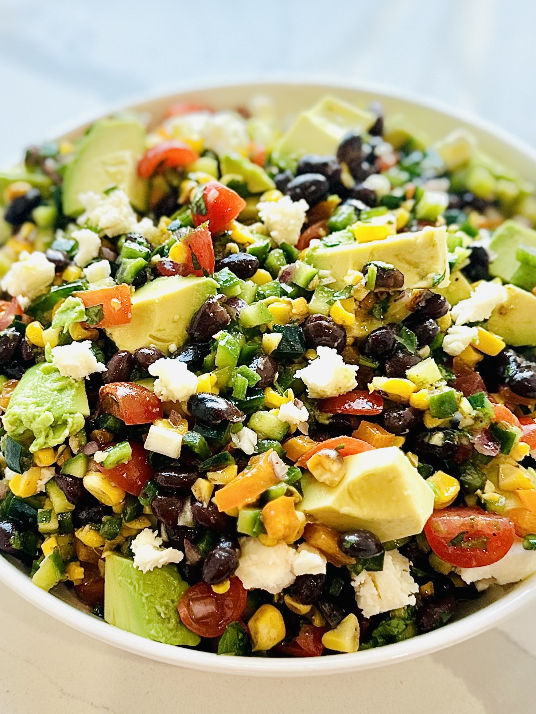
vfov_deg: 71.6
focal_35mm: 24
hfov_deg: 56.8
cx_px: 268
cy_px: 357
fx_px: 495
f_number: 1.78
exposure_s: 1/120
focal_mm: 6.86
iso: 125
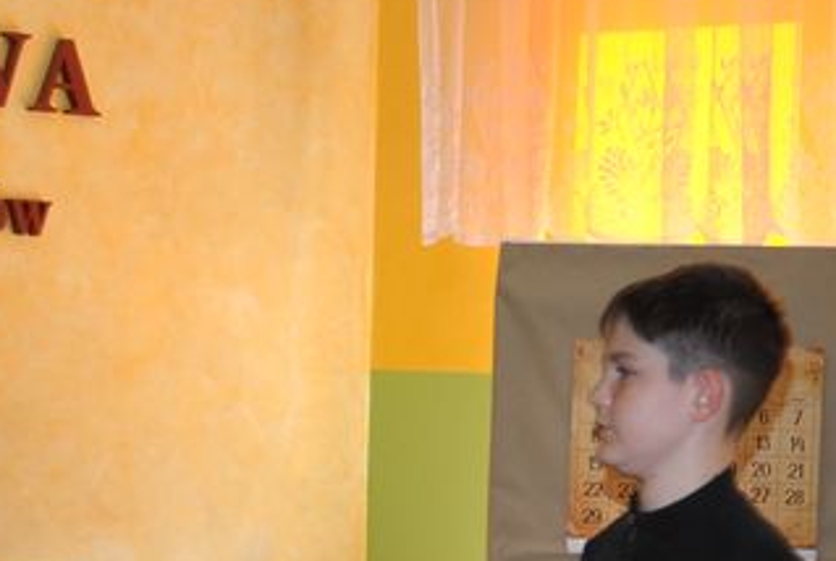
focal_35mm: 154
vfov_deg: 8.9
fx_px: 3583
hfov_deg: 13.0
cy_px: 442
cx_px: 972
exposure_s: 1/60
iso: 200
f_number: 4.8
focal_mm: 32
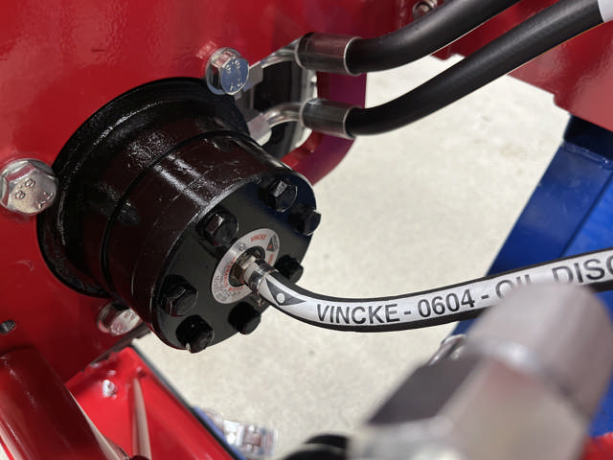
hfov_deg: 67.3
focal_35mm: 26
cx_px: 306
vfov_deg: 53.1
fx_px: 460
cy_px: 230
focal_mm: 5.1
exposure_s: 1/50
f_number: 1.6
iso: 125
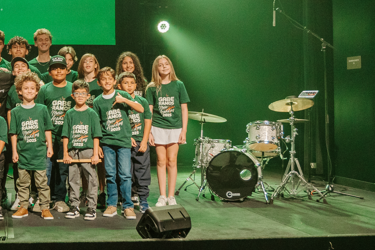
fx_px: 627
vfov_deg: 22.5
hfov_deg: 30.8
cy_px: 96
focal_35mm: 60
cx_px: -5
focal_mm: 17
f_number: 2.8
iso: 1600
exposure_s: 1/100
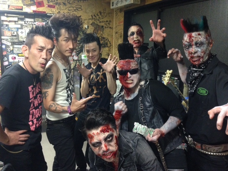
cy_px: 86
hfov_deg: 55.4
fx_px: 217
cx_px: 114
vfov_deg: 42.9
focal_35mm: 33
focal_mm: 4.12
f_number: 2.4
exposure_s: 1/15
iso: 400
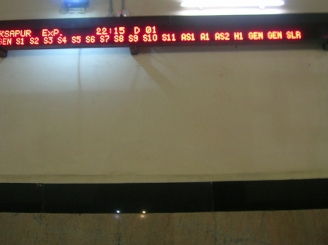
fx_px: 483
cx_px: 129
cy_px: 94
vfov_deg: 28.4
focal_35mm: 51
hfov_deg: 37.3
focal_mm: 6.1
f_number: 2.9
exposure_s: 1/7
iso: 50
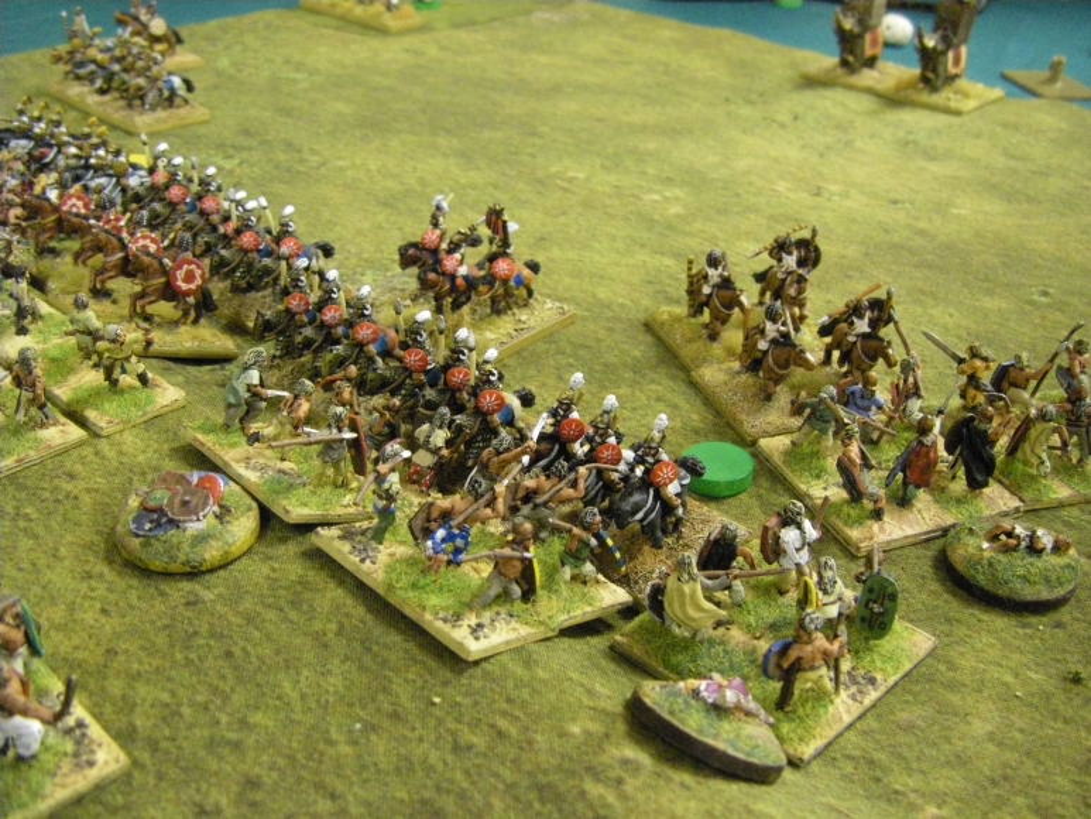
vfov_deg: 37.7
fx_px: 1198
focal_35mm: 38
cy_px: 410
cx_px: 546
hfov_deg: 49.0
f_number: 3.5
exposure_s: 1/30
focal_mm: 6.3
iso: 800
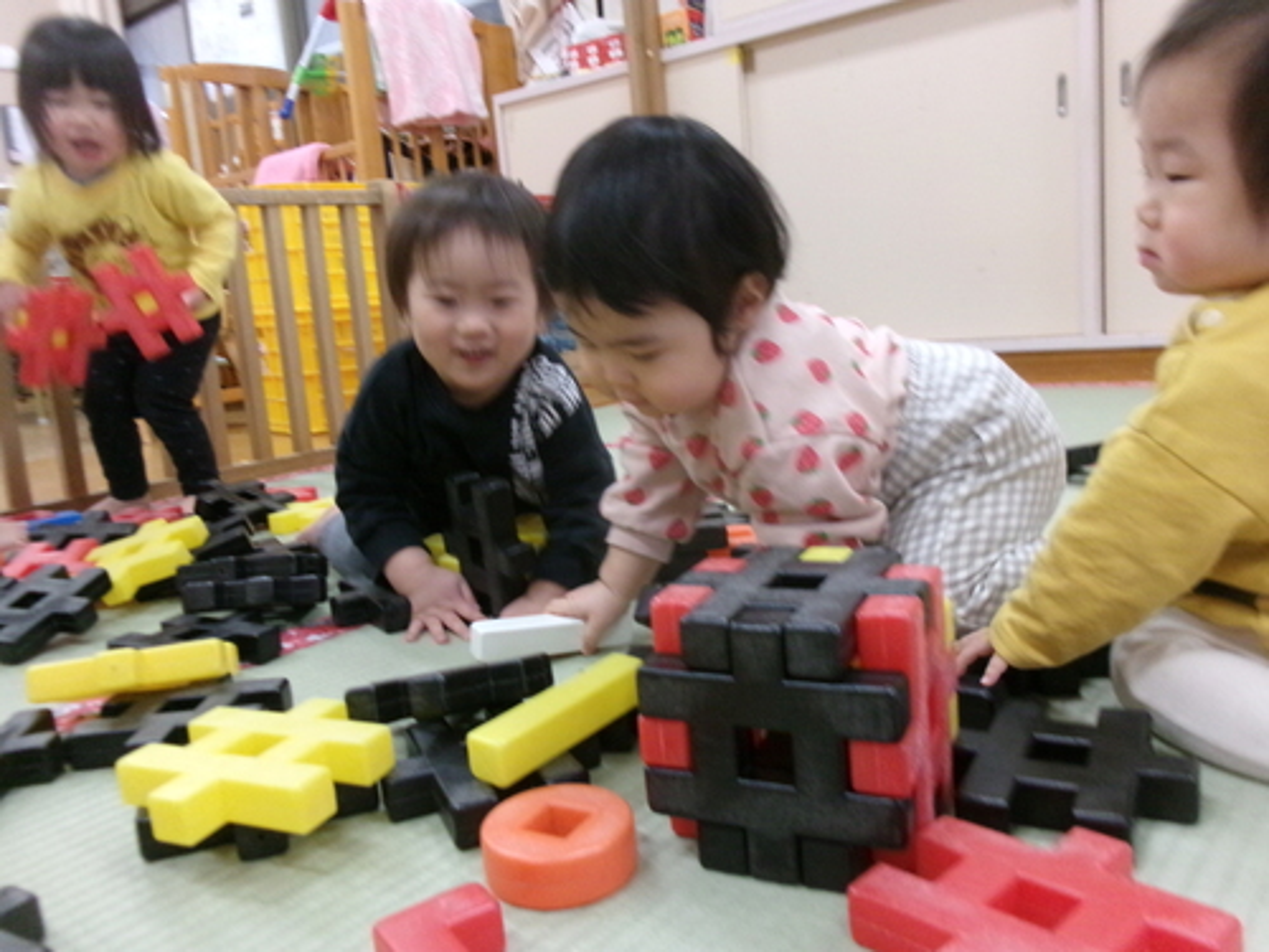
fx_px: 1026
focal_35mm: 28
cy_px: 476
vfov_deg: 49.7
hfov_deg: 63.4
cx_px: 634
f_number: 3.9
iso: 800
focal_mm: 5.1
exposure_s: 1/75
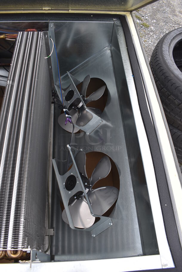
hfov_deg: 48.0
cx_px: 91
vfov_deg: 67.3
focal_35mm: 27
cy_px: 136
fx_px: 204
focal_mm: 18
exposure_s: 1/160
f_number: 5.6
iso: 200
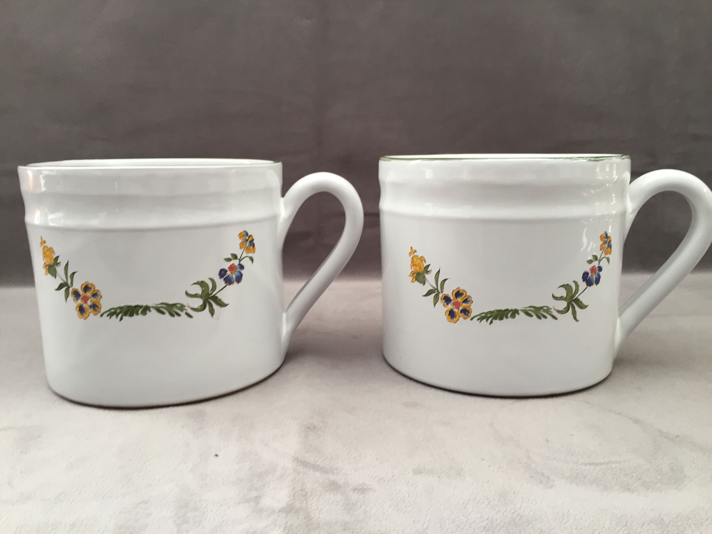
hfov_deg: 61.7
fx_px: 596
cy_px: 267
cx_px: 356
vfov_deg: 48.2
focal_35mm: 29
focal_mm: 4.15
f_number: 2.2
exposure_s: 1/30
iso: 64
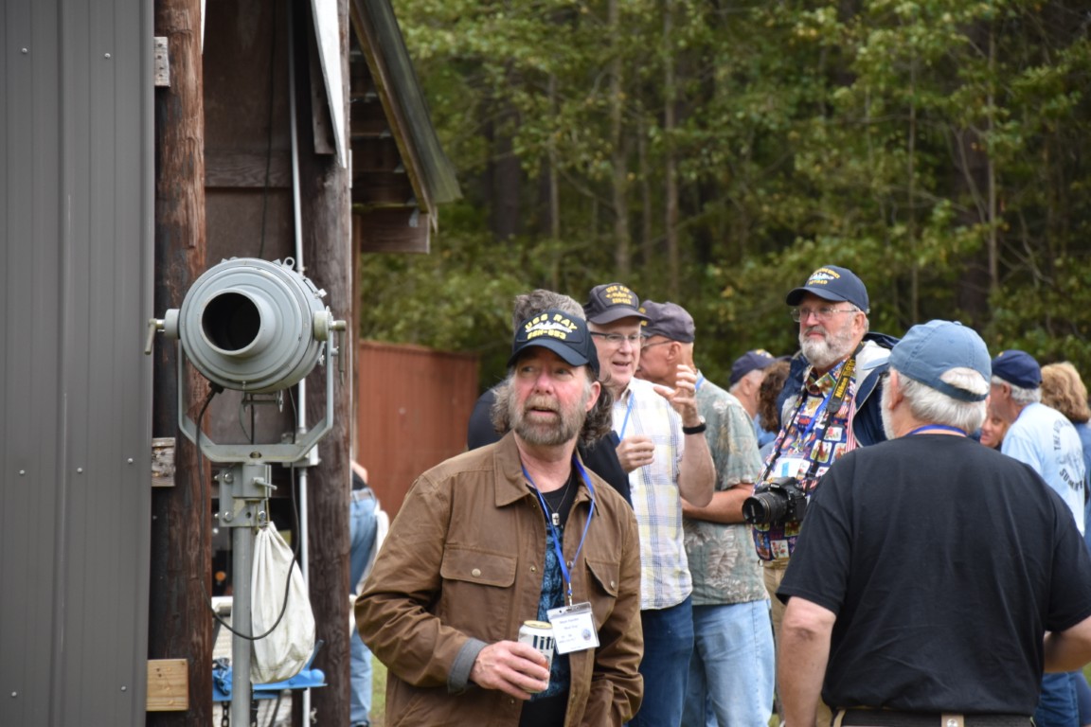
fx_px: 4773
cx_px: 546
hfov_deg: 13.0
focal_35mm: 158
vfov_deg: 8.7
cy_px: 364
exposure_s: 1/250
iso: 450
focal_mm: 105
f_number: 5.6
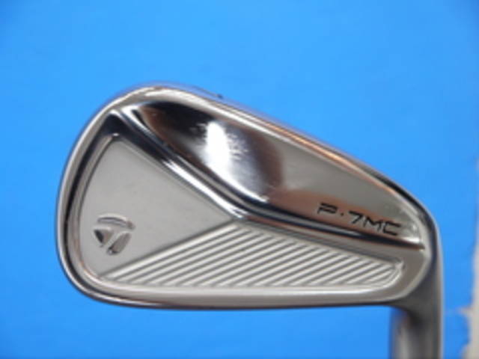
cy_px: 180
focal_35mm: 84
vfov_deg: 17.6
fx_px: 1162
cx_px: 240
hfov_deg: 23.3
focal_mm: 42
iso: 640
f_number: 5.6
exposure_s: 1/80
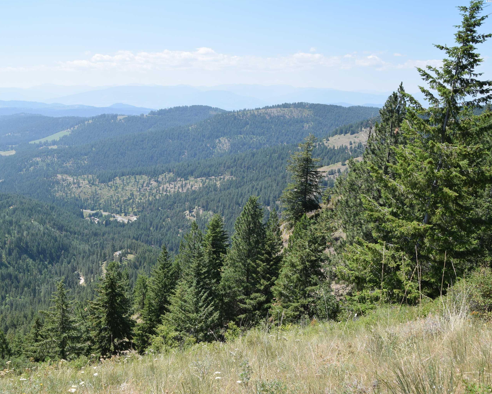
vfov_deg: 43.4
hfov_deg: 52.6
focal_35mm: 34
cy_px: 198
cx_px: 203
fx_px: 495
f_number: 9
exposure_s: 1/320
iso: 200
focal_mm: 20
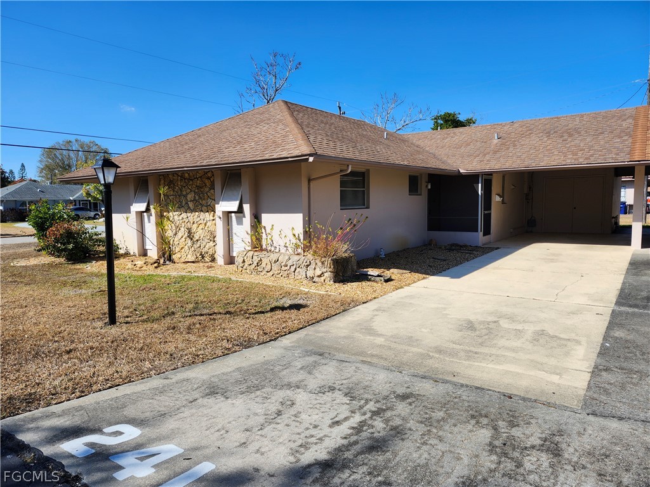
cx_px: 325
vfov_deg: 58.9
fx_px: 432
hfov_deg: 73.9
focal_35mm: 23
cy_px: 244
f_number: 1.8
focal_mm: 5.54
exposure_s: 1/1468
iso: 25
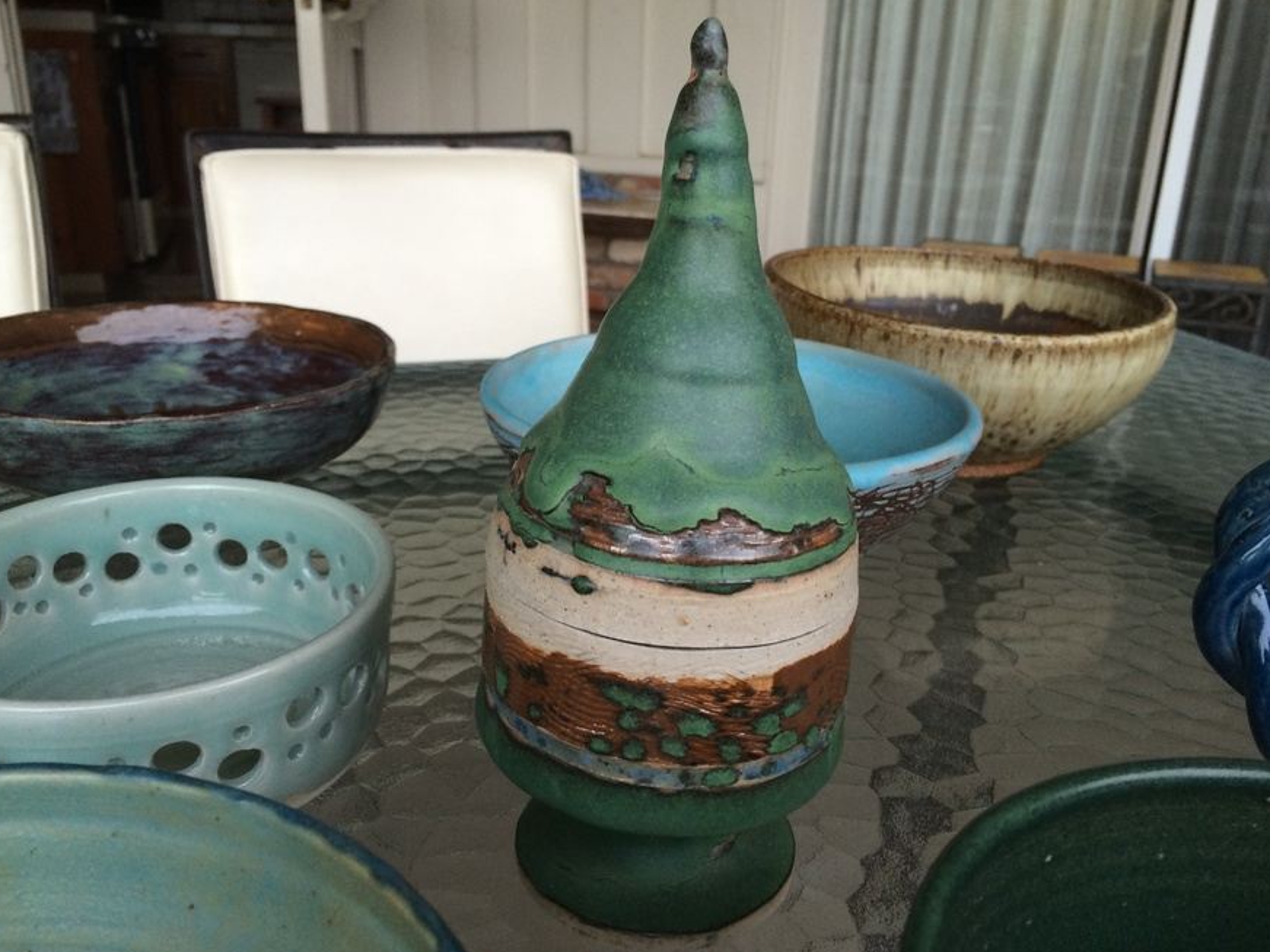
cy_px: 486
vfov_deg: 45.4
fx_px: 1137
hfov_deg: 58.4
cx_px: 640
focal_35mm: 31
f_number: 2.2
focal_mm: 4.12
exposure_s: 1/30
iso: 50
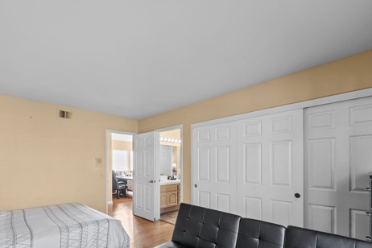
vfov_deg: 65.8
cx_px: 153
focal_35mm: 18
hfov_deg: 89.1
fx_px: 186
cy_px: 163
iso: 250
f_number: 9
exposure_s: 1/2.5
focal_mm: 13
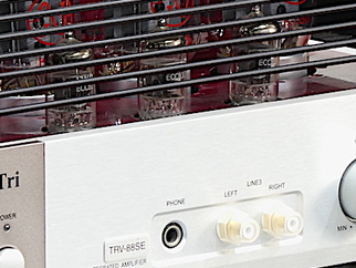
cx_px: 55
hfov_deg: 3.6
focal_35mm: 551
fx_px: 5671
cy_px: 100
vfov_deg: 2.7
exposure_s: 1/6
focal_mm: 33.2
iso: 200
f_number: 5.6
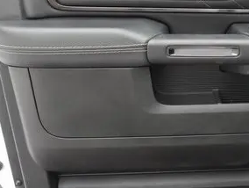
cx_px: 219
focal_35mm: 72
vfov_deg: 20.5
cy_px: 98
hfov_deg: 26.2
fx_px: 519
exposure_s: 1/60
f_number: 5
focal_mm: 16
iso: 1000
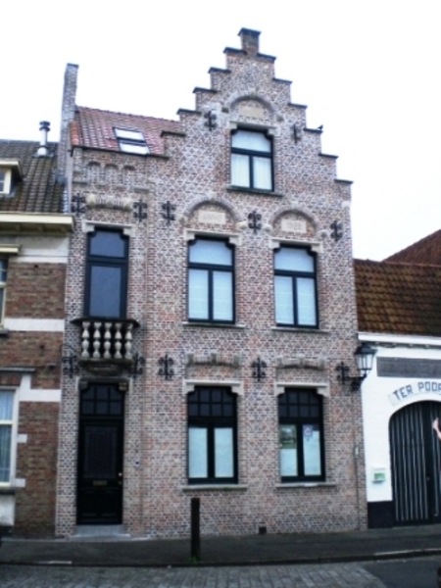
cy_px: 294
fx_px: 645
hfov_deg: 37.7
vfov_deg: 49.0
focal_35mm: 38
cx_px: 220
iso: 200
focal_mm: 6.3
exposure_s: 1/50
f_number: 3.1
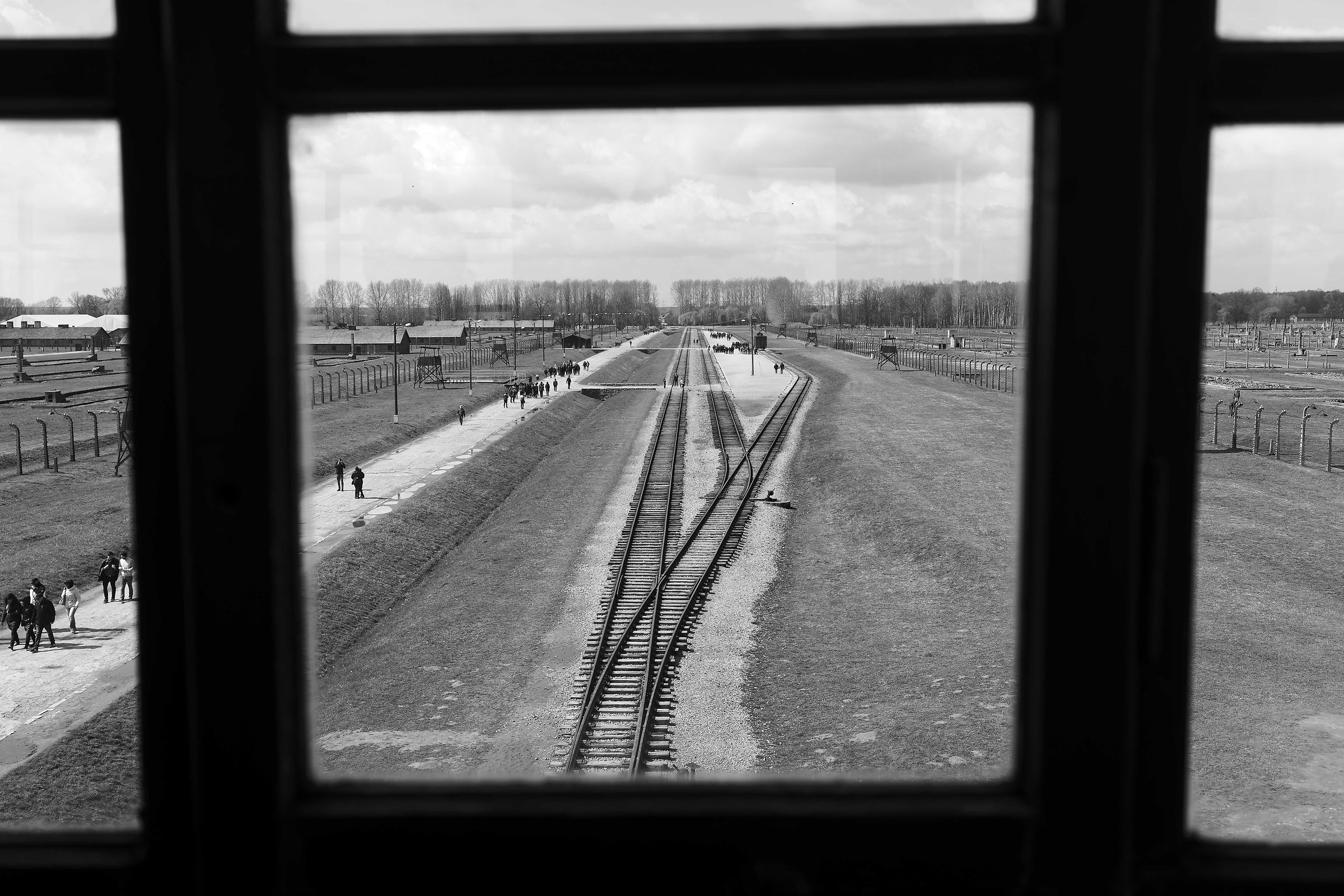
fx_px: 1307
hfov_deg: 54.4
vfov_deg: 37.9
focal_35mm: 35
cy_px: 448
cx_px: 672
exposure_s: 1/250
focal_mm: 35
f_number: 5.6
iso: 100
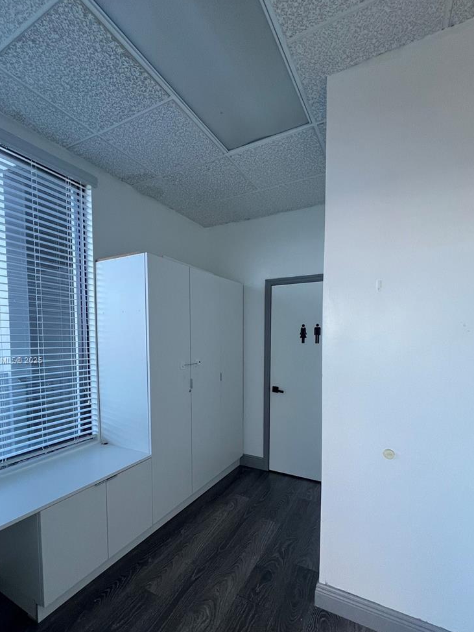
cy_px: 361
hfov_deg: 77.9
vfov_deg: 93.9
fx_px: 292
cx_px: 215
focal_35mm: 16
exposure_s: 1/99
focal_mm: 1.57
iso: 160
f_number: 1.8
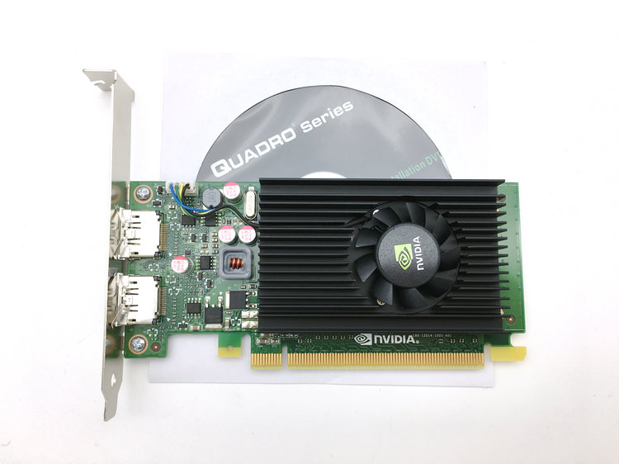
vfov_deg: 48.2
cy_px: 232
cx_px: 310
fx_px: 518
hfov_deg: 61.7
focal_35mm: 29
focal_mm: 4.15
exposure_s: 1/422
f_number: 2.2
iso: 25
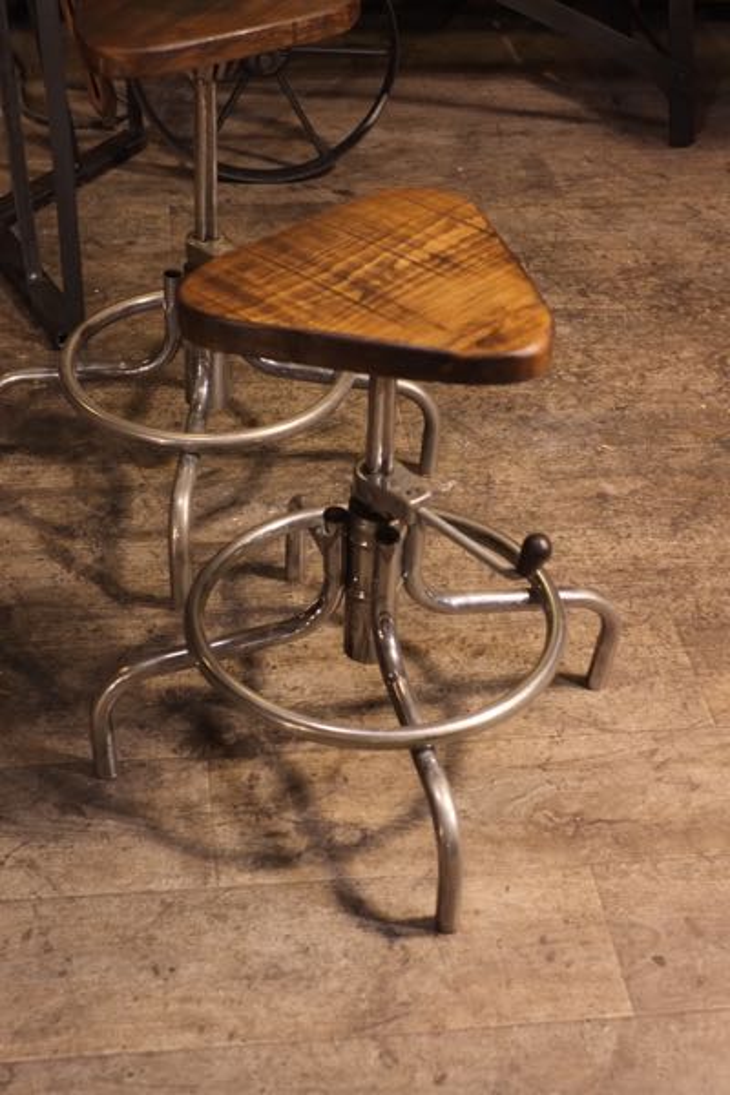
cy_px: 548
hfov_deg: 25.5
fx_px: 1612
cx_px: 365
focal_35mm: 53
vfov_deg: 37.5
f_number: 4.5
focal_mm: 35
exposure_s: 1/125
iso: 2500
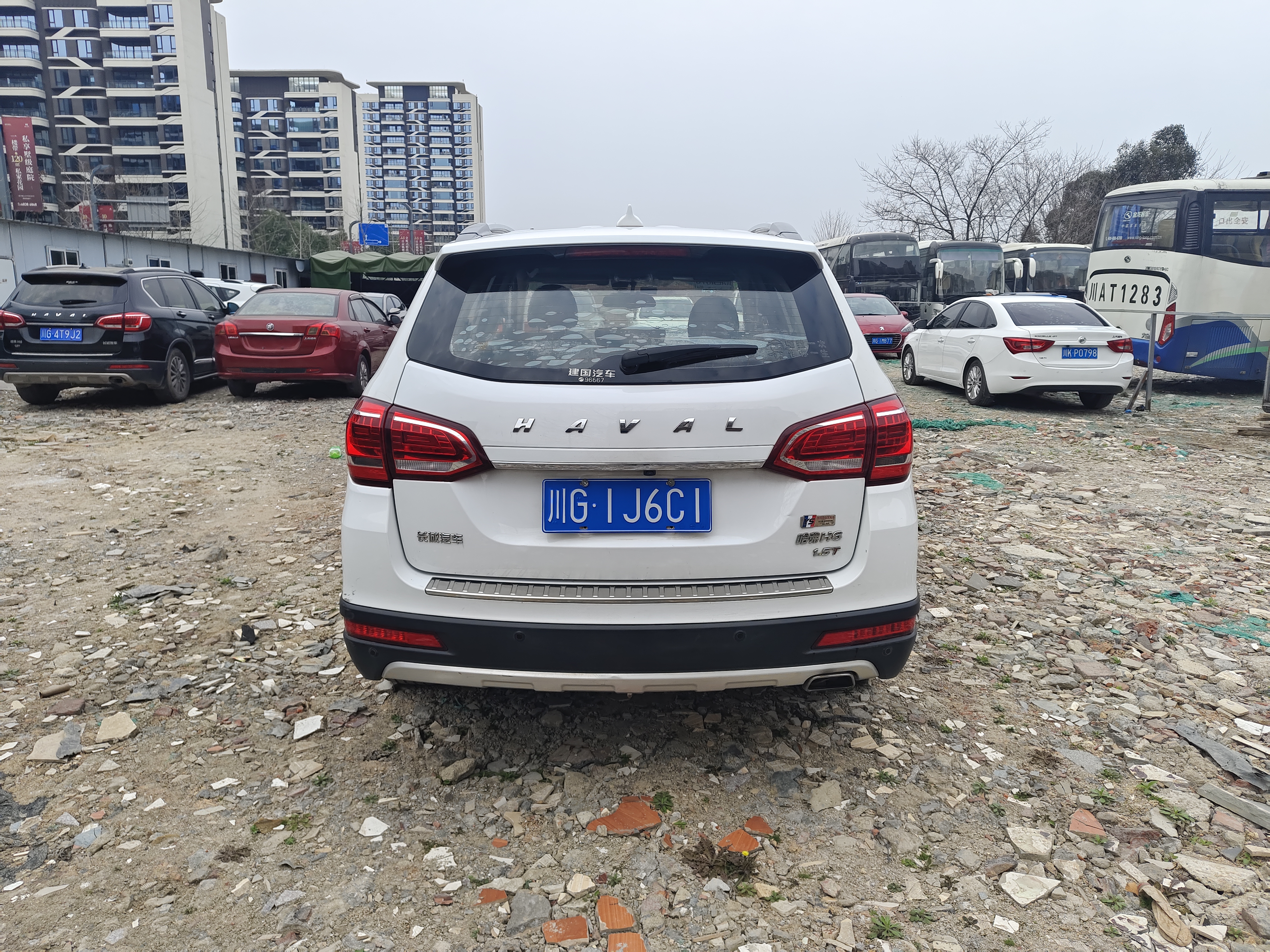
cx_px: 635
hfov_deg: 73.9
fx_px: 844
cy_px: 476
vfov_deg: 58.9
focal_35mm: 23
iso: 71
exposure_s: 1/713
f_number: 1.88
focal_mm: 5.56
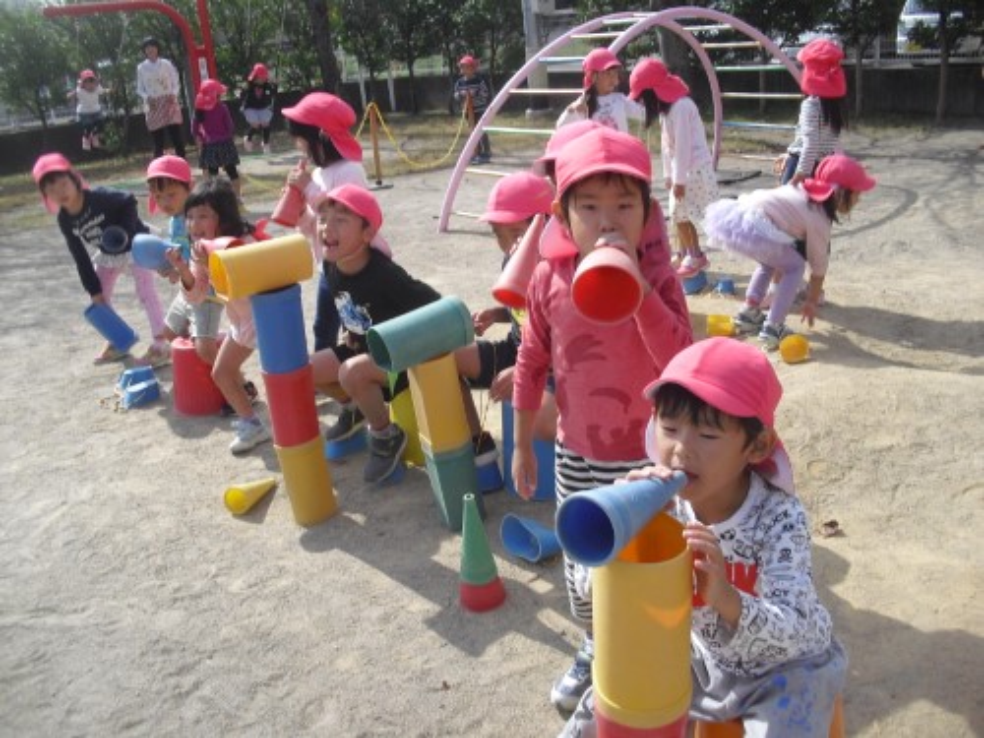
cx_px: 492
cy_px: 369
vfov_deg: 39.7
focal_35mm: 36
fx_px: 1023
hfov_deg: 51.4
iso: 64
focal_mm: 6.3
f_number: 7.8
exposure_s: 1/125
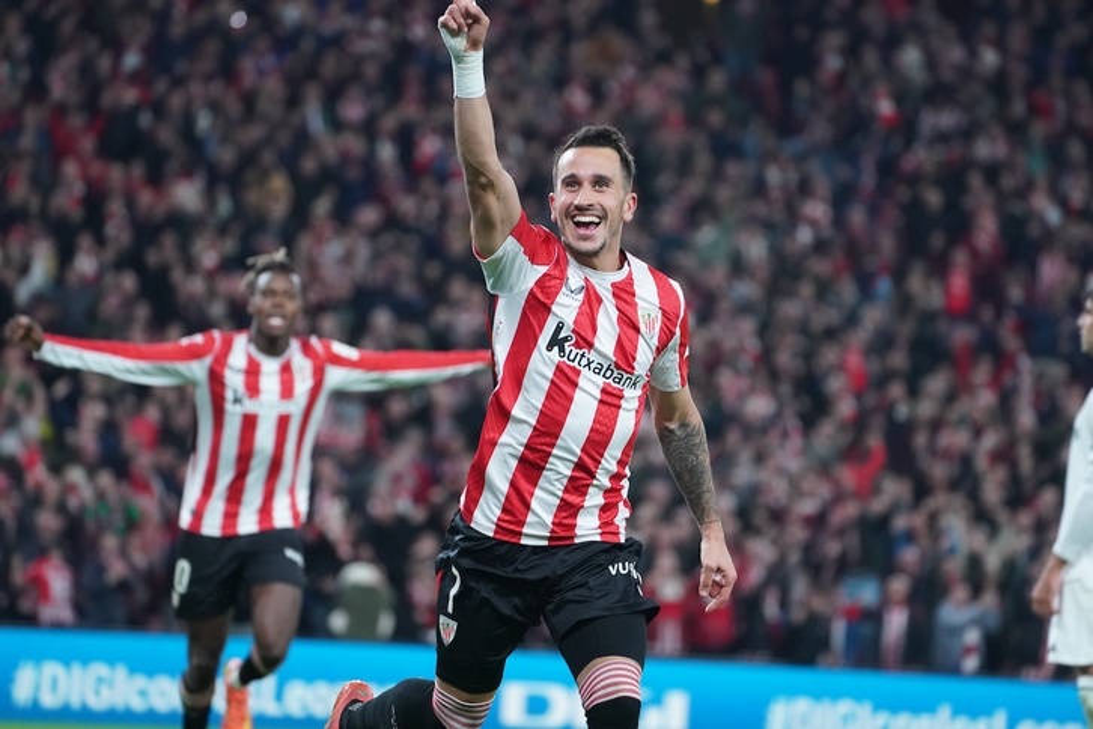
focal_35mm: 262
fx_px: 7954
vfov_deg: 5.2
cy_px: 364
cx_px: 546
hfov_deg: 7.9
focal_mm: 262
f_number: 5.6
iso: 6400
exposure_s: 1/1000
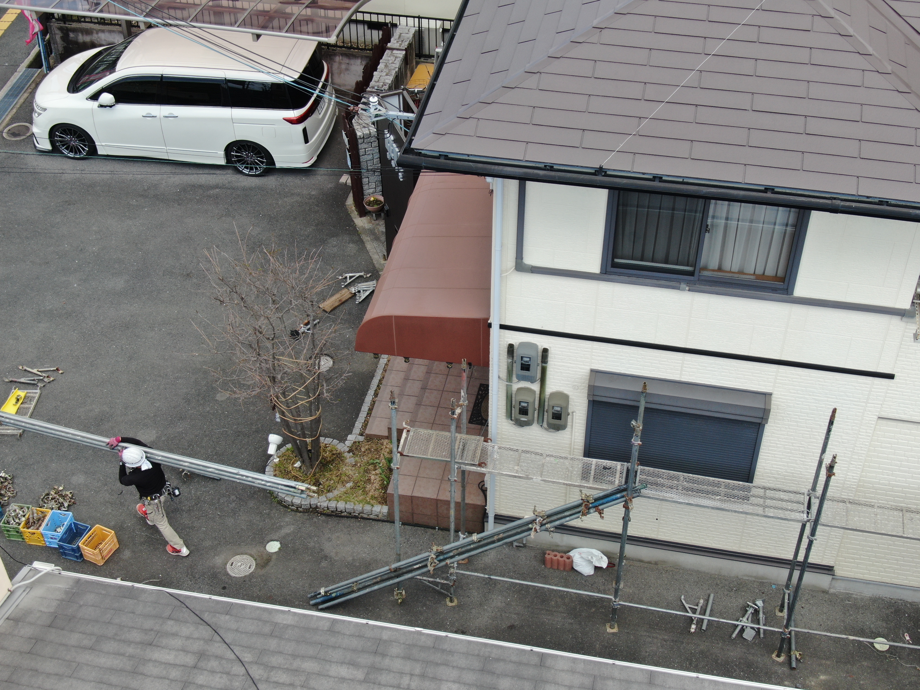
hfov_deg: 39.7
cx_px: 460
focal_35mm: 48
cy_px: 345
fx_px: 1276
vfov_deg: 30.3
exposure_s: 1/320
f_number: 3.8
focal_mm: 8.6
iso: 100
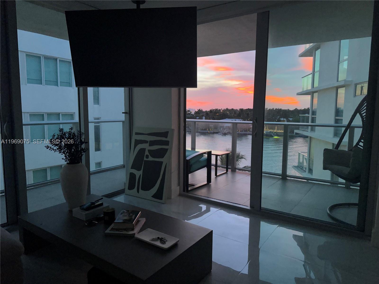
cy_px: 142
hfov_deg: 71.6
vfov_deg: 56.8
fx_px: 263
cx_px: 190
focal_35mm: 24
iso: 1000
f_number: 1.78
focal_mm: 6.86
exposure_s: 1/40
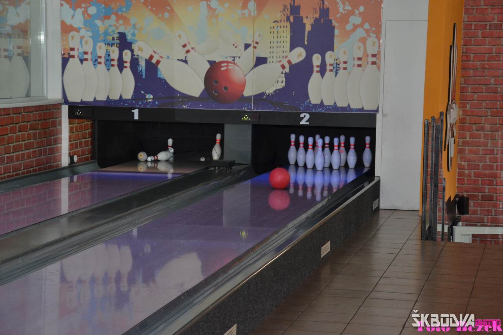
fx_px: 1467
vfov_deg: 13.0
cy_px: 168
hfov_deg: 19.5
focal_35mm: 105
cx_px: 252
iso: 800
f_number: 8
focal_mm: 70
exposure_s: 1/60
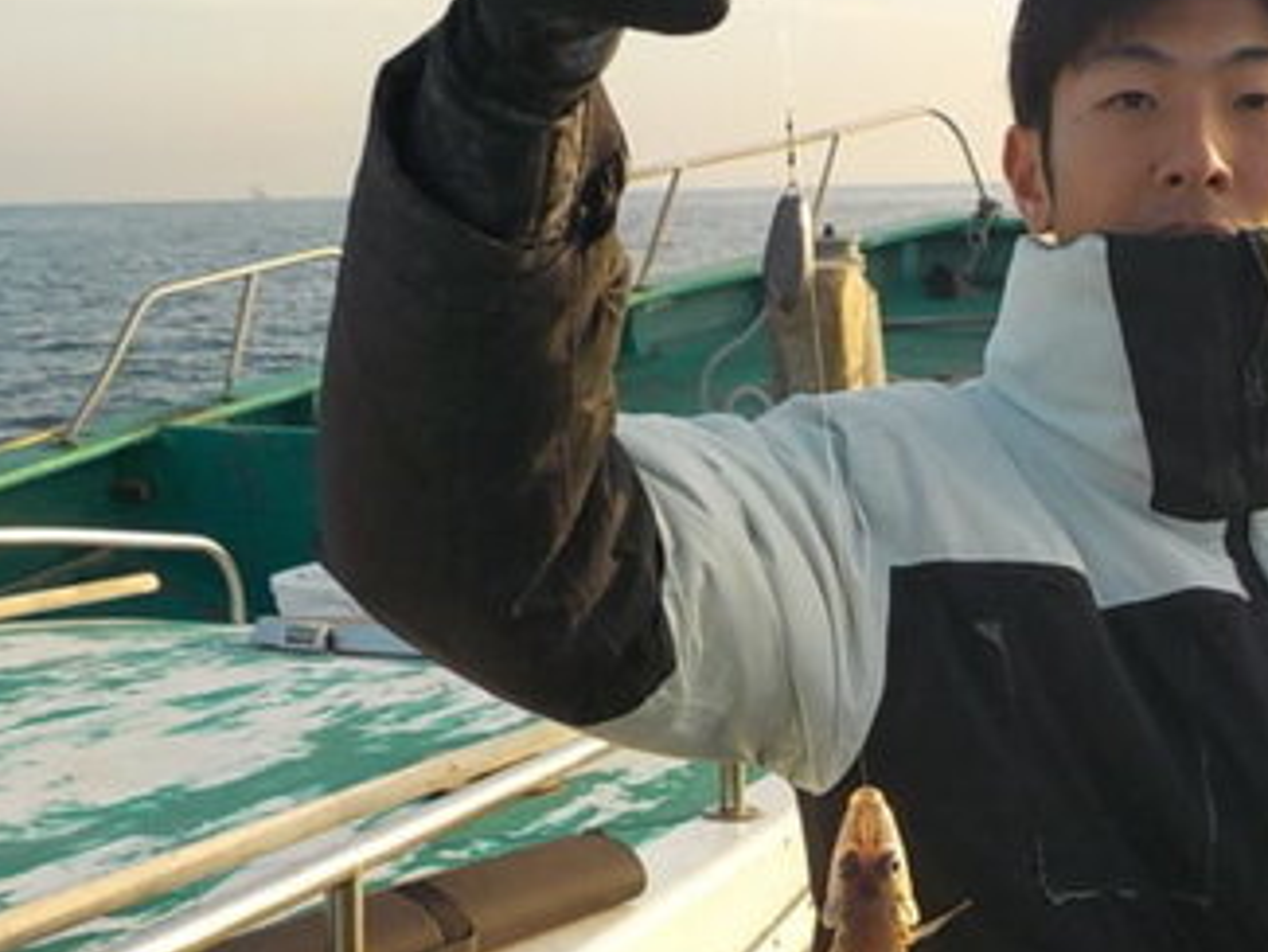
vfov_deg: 24.6
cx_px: 1046
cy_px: 687
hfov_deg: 31.7
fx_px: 2162
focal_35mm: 59
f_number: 3.3
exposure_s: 1/500
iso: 125
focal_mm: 4.1
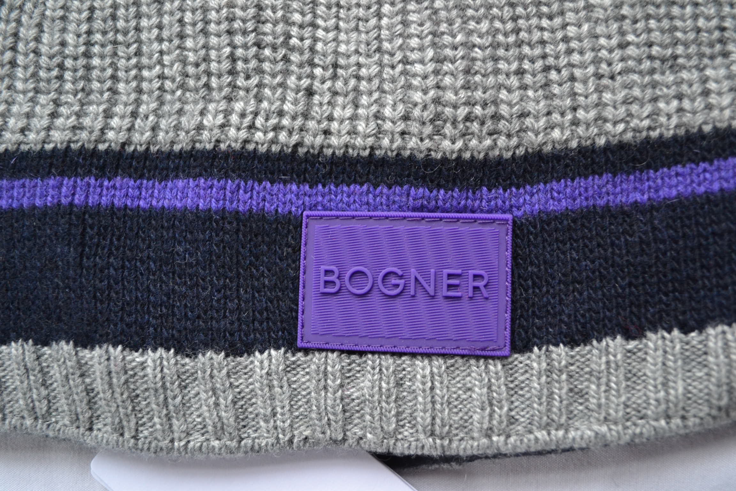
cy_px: 246
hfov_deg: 57.2
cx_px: 368
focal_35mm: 33
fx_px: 675
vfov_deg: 40.0
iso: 1000
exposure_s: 1/60
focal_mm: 22
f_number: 4
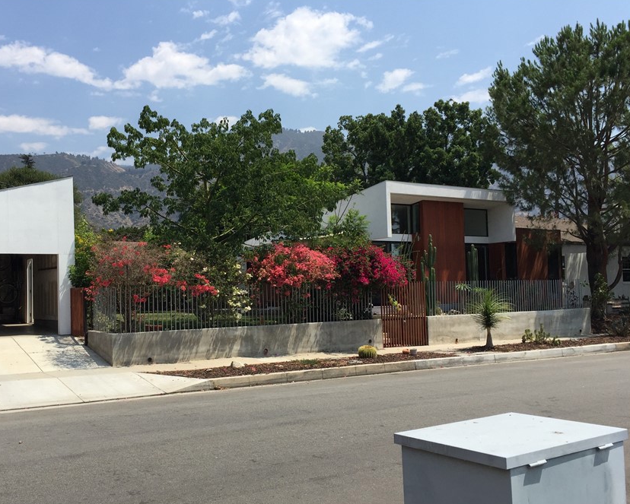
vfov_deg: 42.2
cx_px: 251
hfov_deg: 51.2
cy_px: 284
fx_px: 653
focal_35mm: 35
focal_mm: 4.15
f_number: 2.2
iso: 32
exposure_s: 1/2475
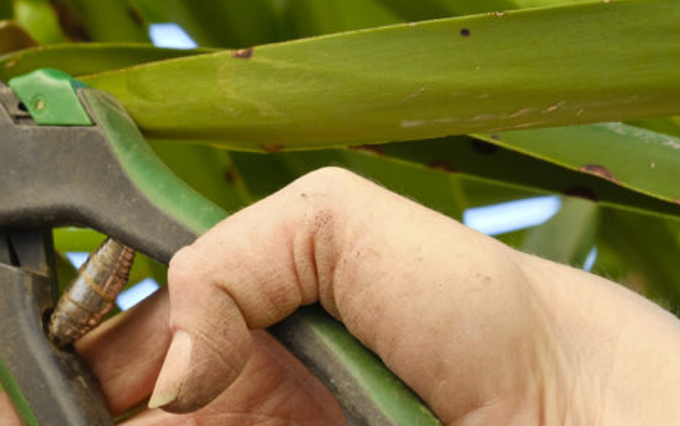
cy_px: 282
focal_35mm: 127
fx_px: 2354
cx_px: 116
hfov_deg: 16.3
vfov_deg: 10.3
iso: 400
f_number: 6.4
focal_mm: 50
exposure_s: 1/105
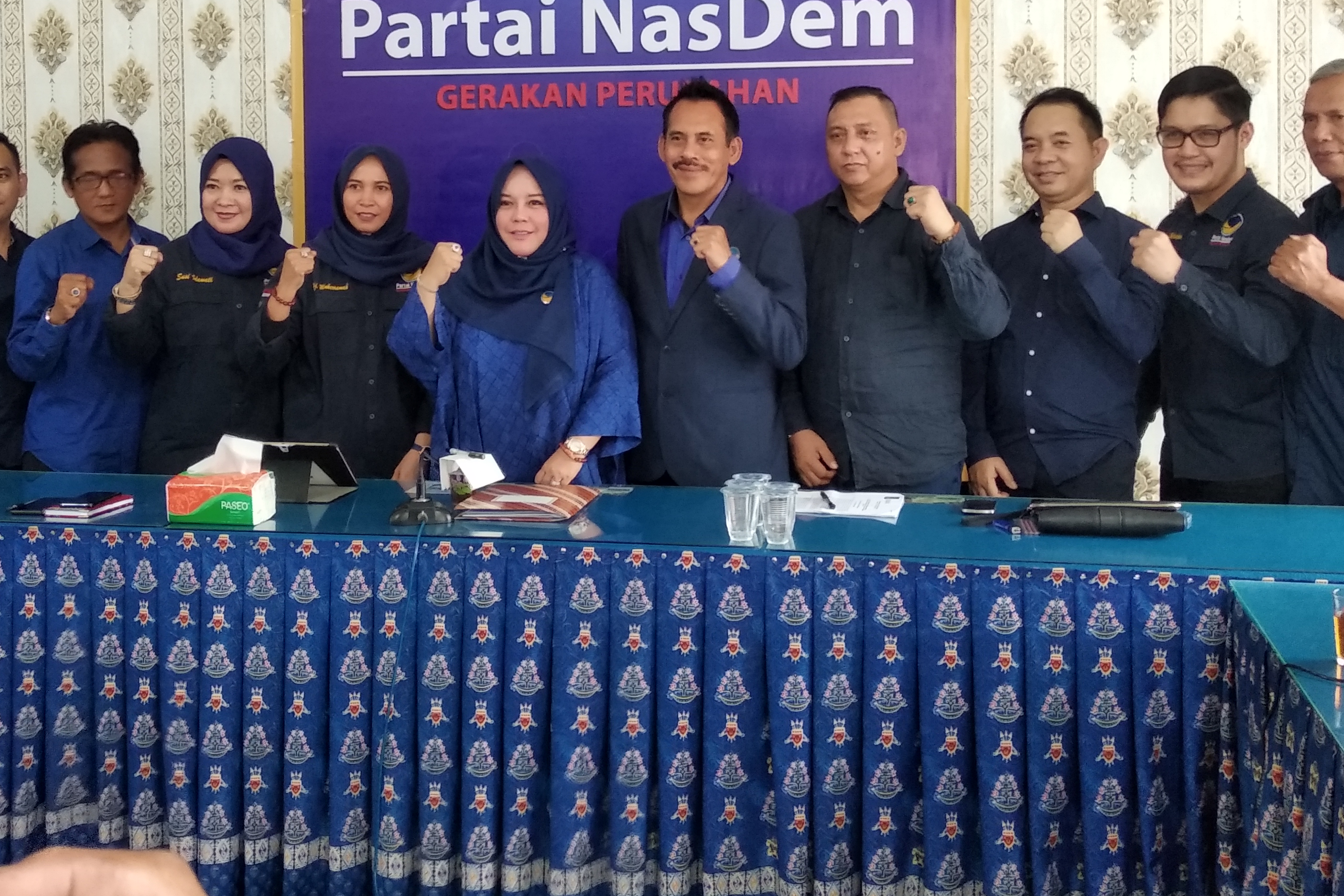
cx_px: 567
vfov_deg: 32.7
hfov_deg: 48.3
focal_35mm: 40
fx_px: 1493
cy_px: 207
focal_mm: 3.81
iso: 1600
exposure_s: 1/25
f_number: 2.2
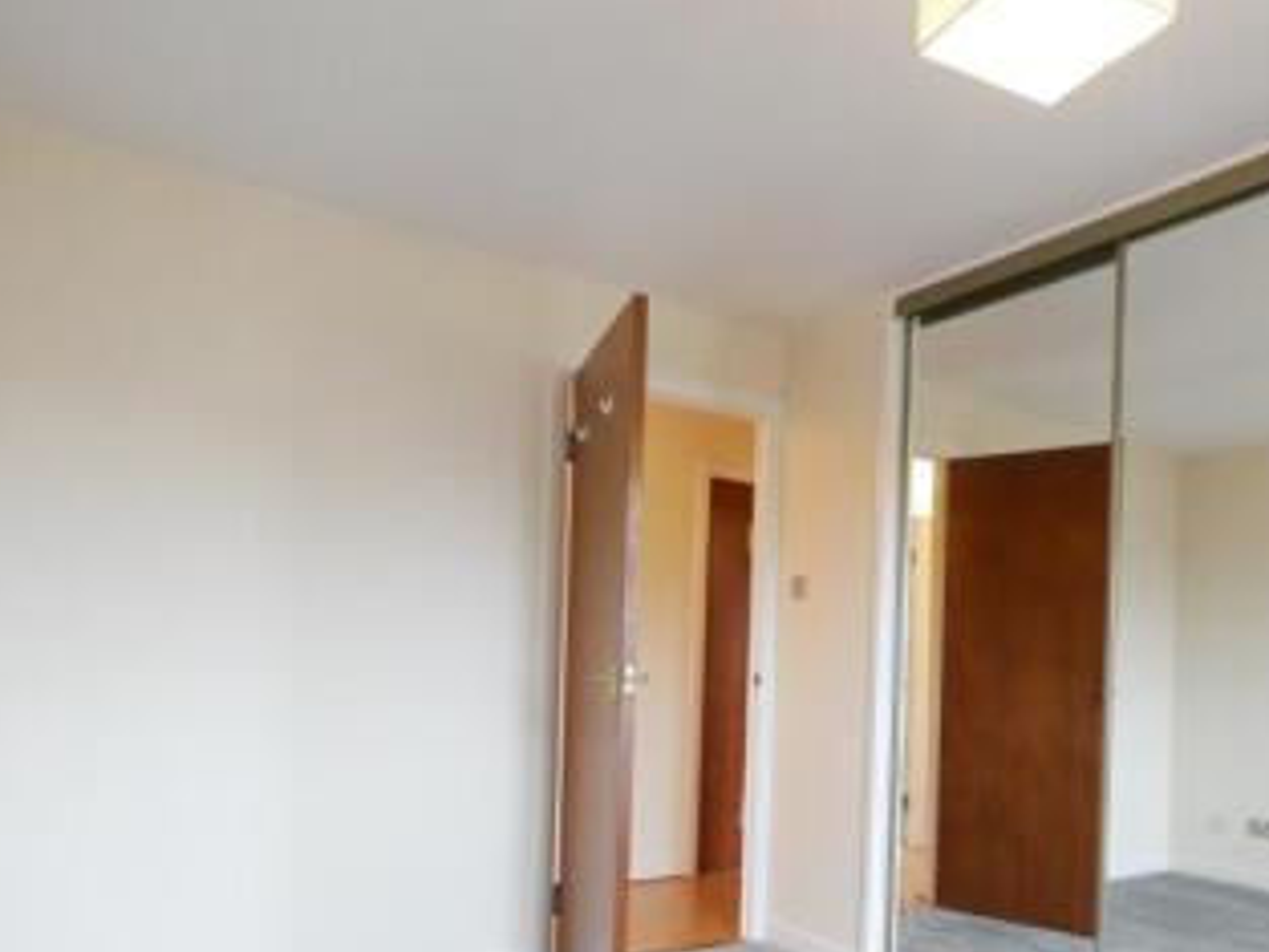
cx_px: 791
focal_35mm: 26
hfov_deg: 66.3
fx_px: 954
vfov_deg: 51.4
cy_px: 683
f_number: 4
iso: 3200
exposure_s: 1/50
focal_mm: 7
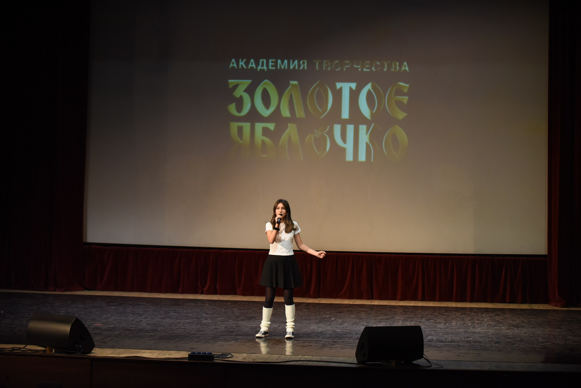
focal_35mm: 98
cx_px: 290
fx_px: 1582
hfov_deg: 20.8
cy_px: 194
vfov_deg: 14.0
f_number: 2.8
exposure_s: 1/400
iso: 2500
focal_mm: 98
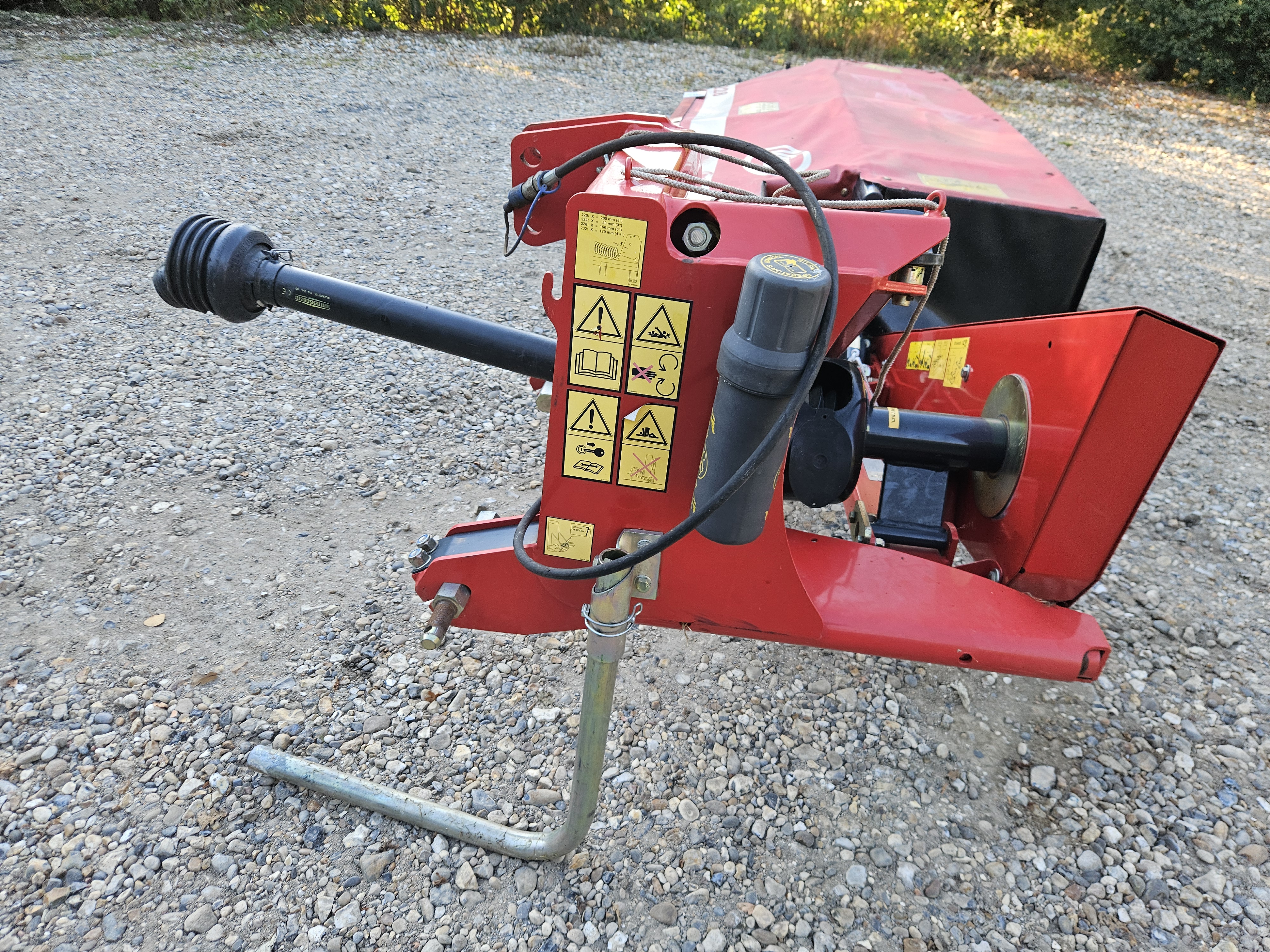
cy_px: 476
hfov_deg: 73.9
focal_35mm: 23
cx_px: 635
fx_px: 844
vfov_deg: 58.9
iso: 64
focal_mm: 5.4
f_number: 1.8
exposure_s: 1/180
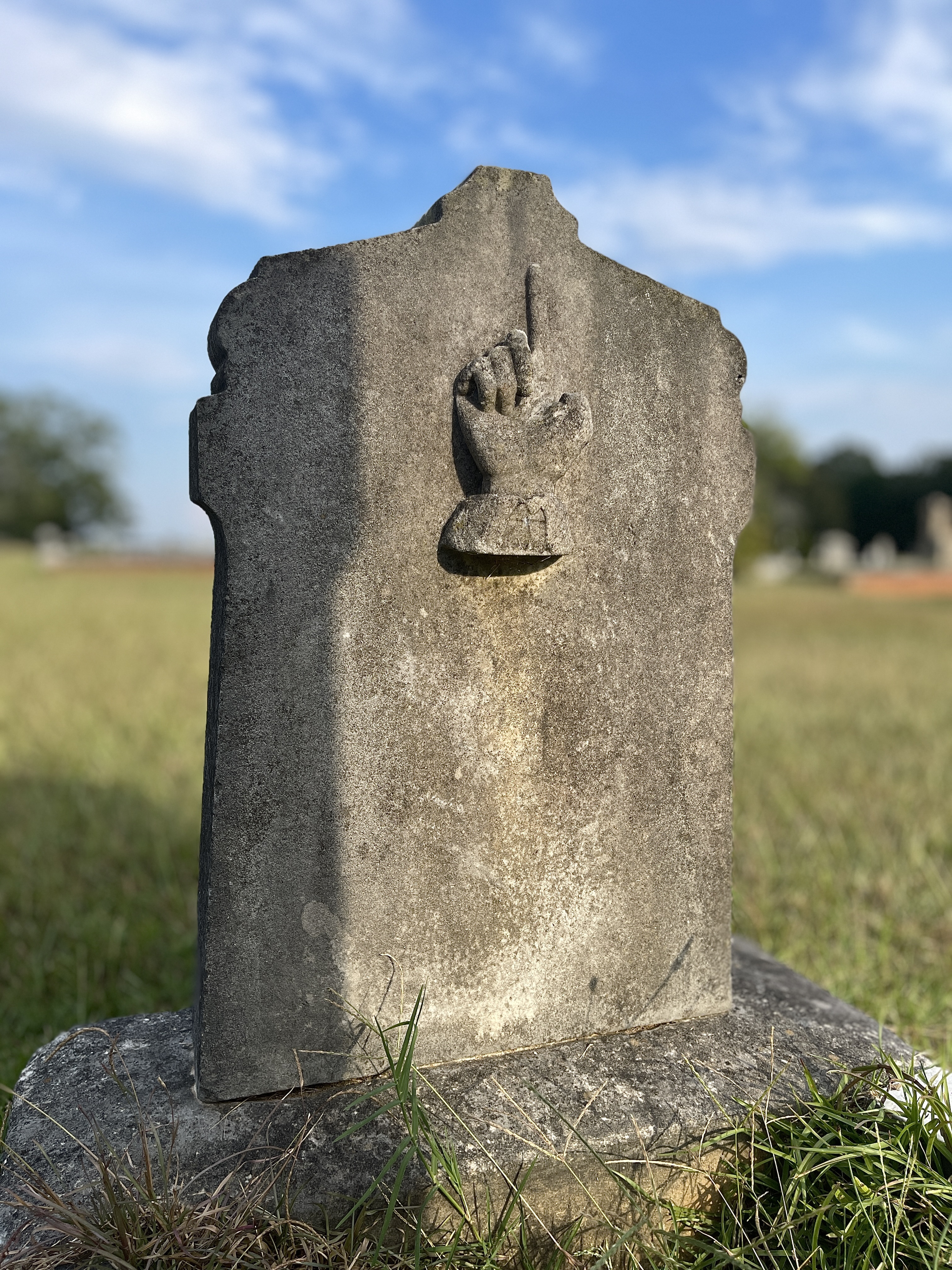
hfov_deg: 53.1
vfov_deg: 67.3
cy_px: 635
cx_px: 476
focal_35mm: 26
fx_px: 953
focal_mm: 5.1
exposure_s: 1/2660
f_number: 1.6
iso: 50
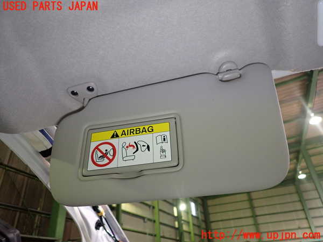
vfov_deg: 54.9
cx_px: 162
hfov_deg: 69.4
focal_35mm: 25
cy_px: 121
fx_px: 233
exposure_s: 1/30
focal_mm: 4.5
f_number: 2
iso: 250
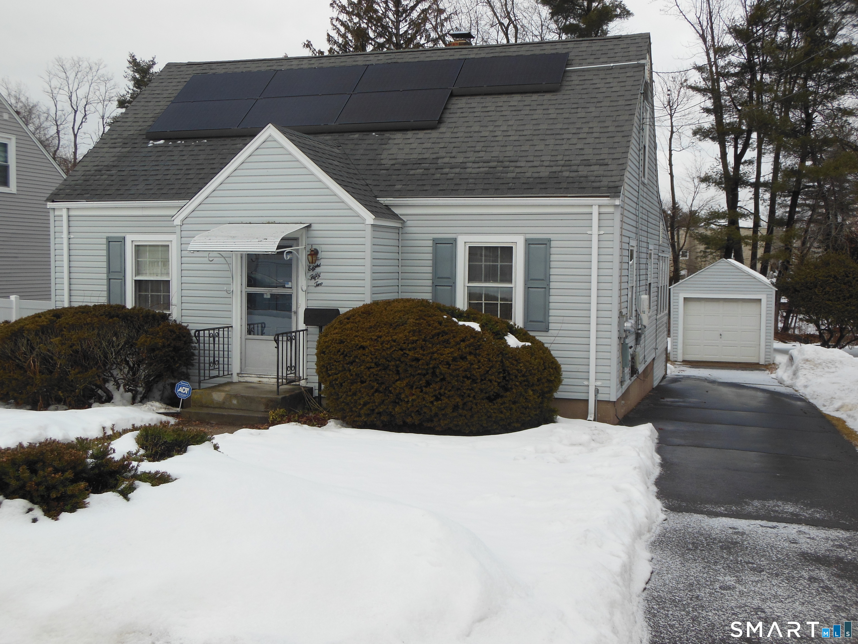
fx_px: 942
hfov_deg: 49.0
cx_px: 429
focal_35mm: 38
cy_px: 322
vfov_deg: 37.7
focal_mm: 6.8
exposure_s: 1/640
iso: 125
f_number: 3.6
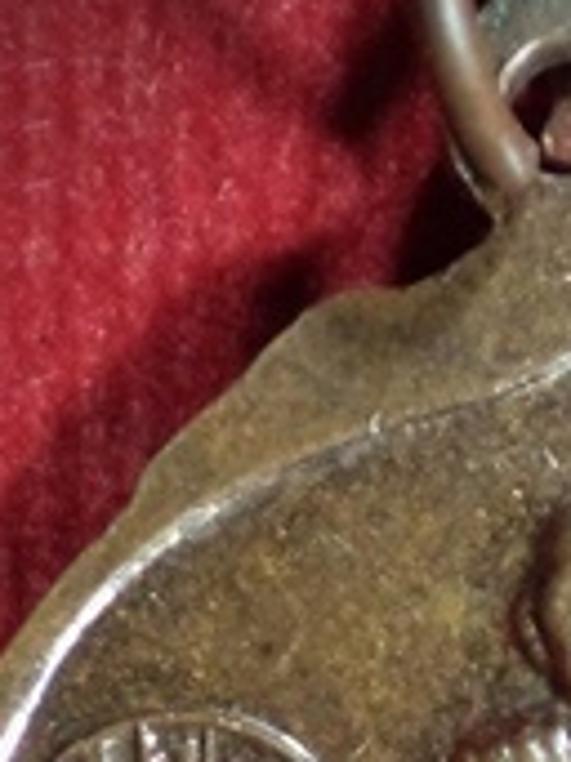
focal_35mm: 137
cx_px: 596
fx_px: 3017
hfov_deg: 10.7
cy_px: 1172
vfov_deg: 13.5
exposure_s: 1/30
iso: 800
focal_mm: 6.9
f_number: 4
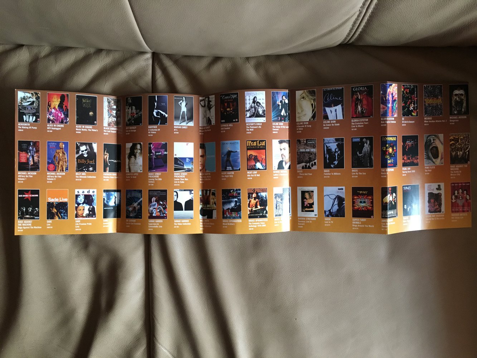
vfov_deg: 48.2
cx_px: 238
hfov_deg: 61.7
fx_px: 400
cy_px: 179
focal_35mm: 29
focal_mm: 4.15
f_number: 2.2
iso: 160
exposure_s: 1/33
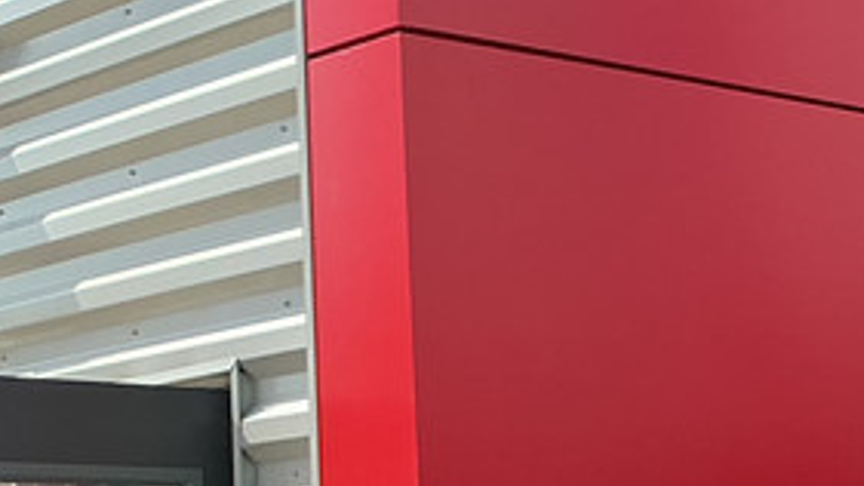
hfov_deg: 16.4
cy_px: 591
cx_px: 1424
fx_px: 2634
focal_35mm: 115
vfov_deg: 10.4
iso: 25
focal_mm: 3
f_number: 1.8
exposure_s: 1/816
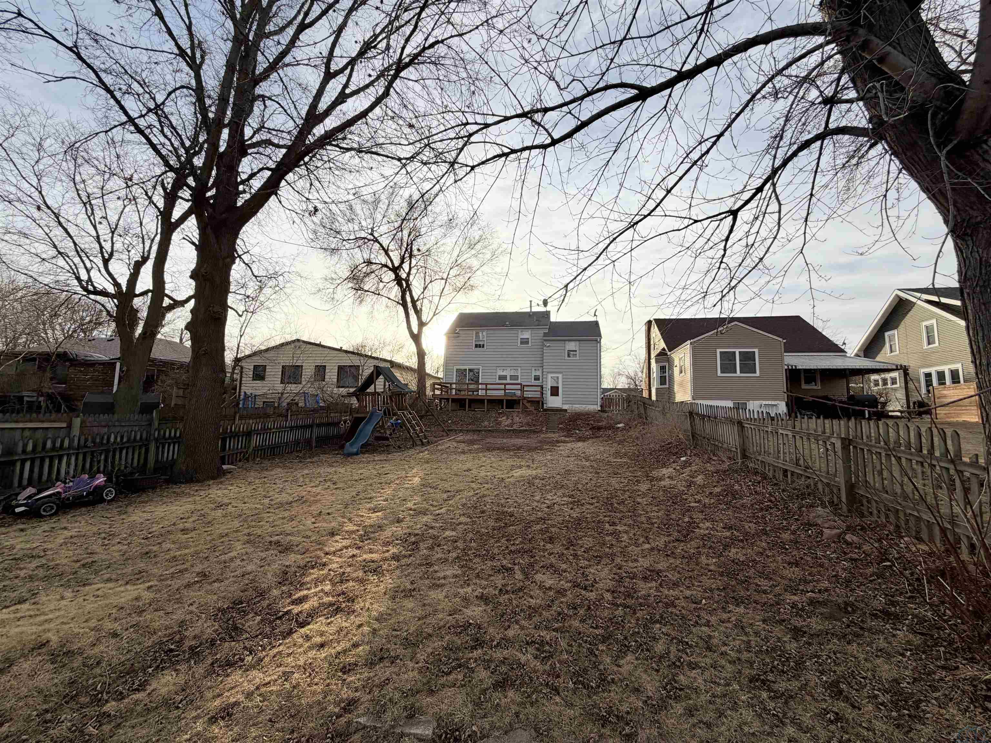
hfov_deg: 102.1
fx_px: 401
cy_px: 372
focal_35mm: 14
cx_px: 496
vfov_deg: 85.7
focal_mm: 2.22
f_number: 2.2
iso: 20
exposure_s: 1/779
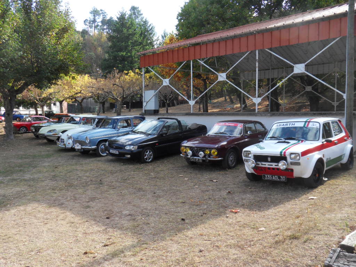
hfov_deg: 56.8
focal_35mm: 32
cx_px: 178
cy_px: 134
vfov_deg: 44.2
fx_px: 329
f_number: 3.7
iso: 80
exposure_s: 1/250
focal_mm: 5.6
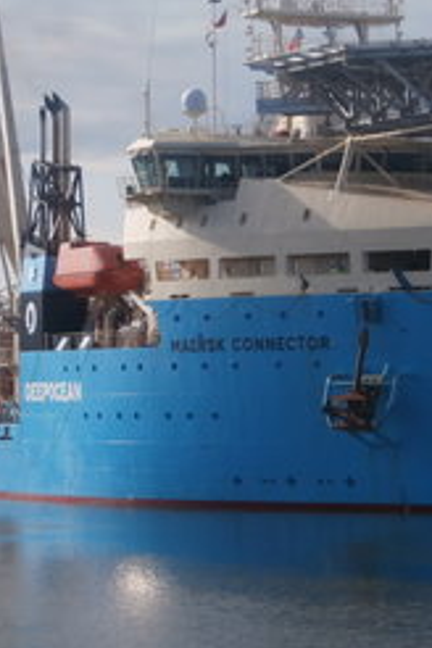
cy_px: 263
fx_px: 3348
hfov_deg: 7.4
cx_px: 200
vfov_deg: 11.1
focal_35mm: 186
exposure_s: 1/640
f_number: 5.4
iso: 100
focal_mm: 19.54
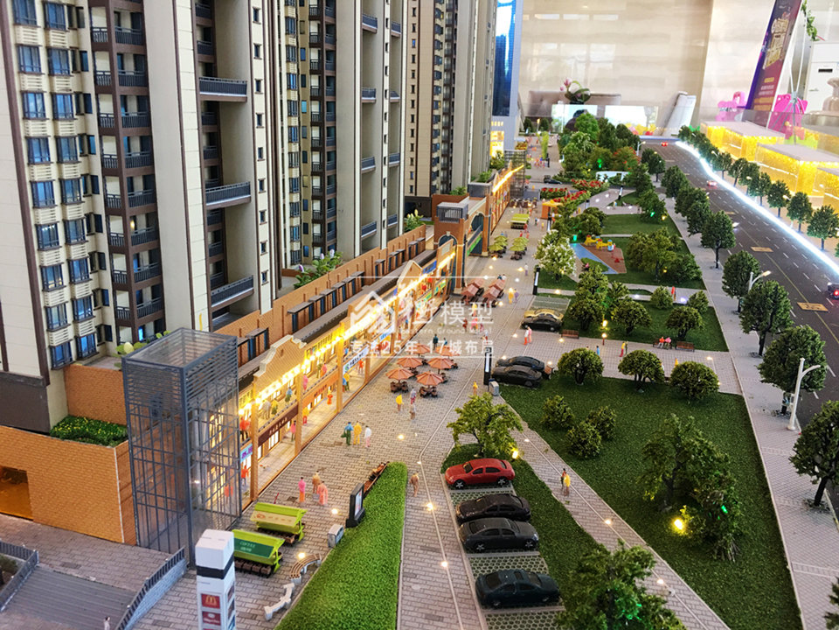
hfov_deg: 61.7
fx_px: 703
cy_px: 315
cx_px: 420
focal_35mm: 29
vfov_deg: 48.2
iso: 50
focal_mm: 4.15
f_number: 2.2
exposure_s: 1/33
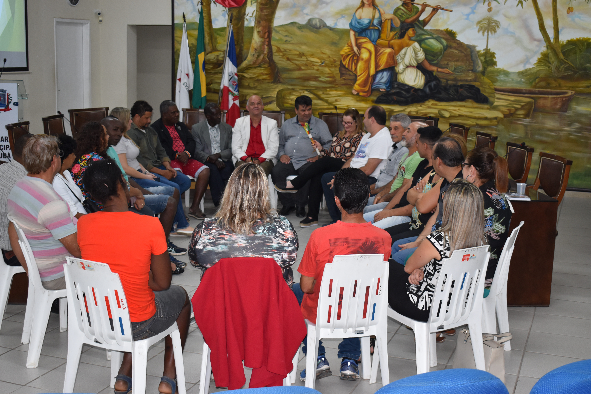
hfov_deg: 41.1
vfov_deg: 28.1
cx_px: 296
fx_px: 788
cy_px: 197
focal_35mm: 48
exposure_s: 1/80
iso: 800
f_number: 4.5
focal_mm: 32
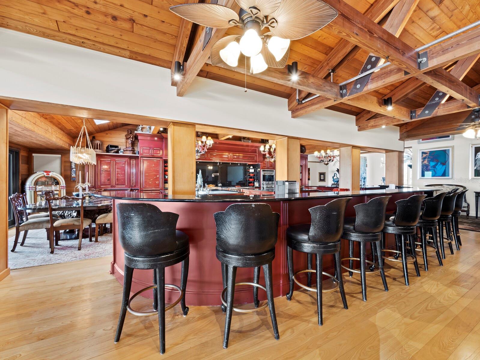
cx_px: 240
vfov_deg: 85.7
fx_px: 194
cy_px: 180
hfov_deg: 102.0
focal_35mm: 14
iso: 200
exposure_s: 1.6
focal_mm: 7
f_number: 11
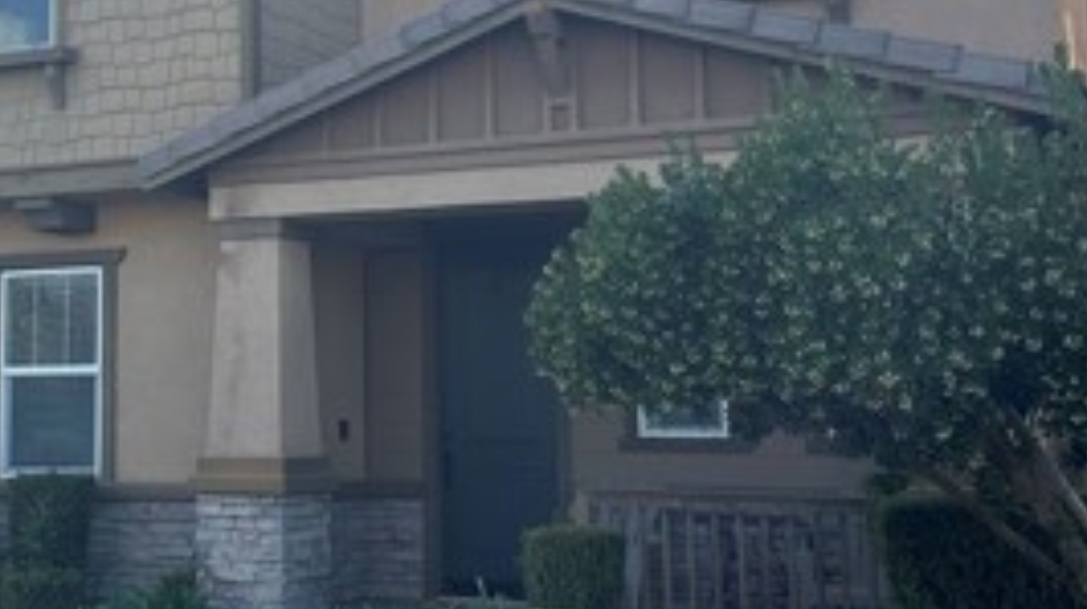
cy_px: 196
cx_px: 286
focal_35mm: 63
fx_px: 1814
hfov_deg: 32.8
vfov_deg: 19.0
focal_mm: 6.86
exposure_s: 1/2070
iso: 80
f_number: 1.78
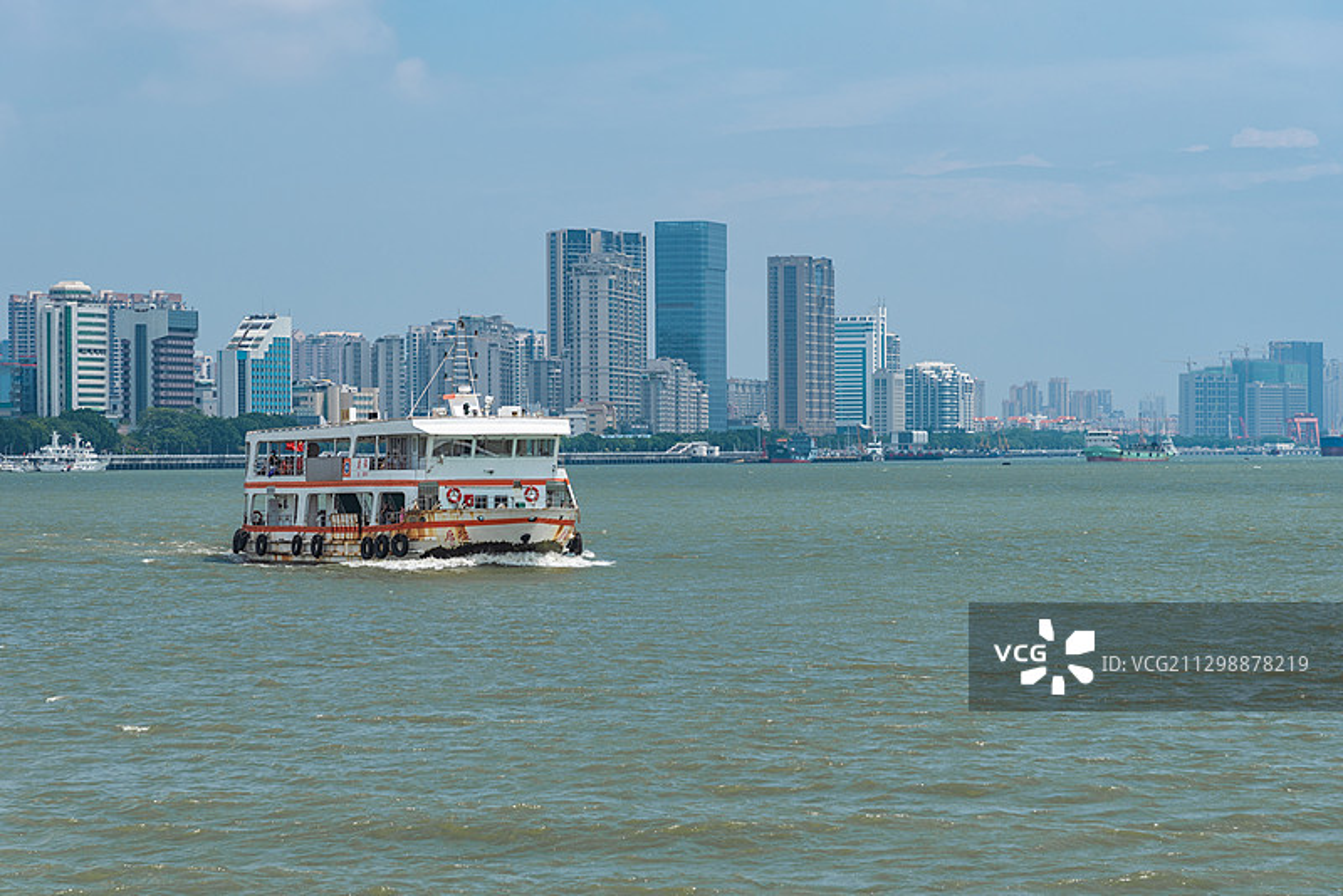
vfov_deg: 11.4
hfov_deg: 17.1
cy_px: 448
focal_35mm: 120
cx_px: 672
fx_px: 4478
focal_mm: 120
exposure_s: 1/640
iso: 100
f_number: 8
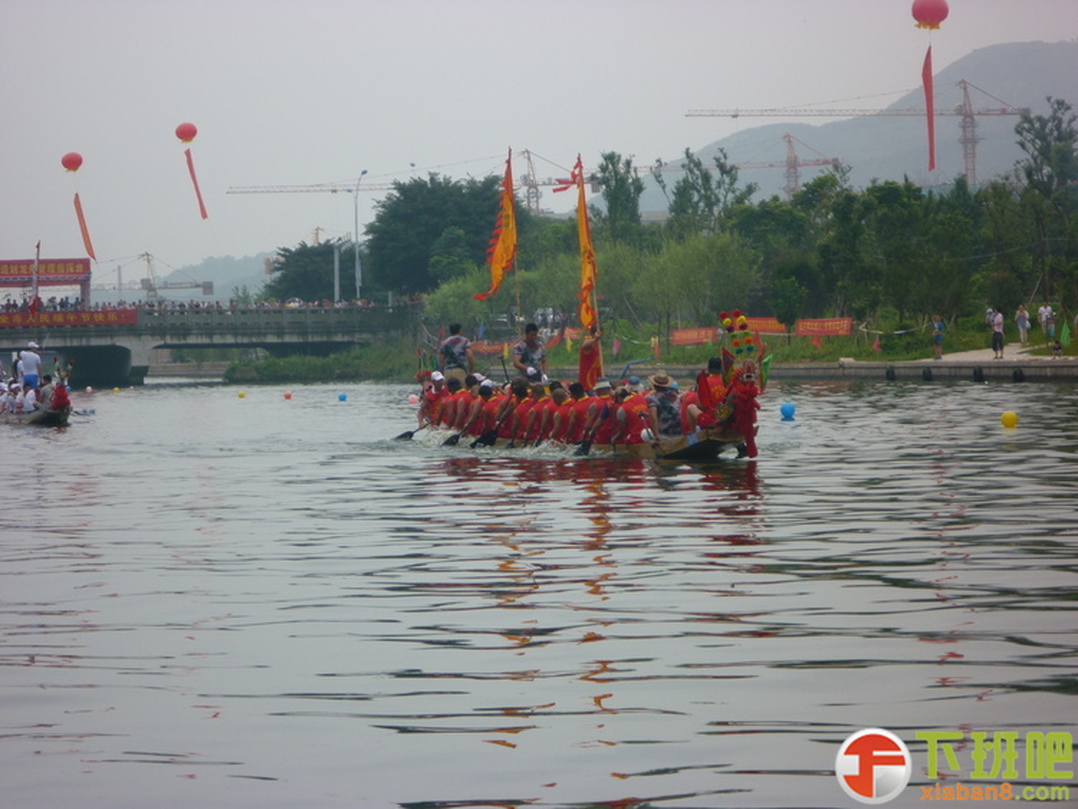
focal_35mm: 145
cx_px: 539
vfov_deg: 10.2
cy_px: 404
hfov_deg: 13.6
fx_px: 4517
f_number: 5.9
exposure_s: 1/125
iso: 100
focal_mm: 26
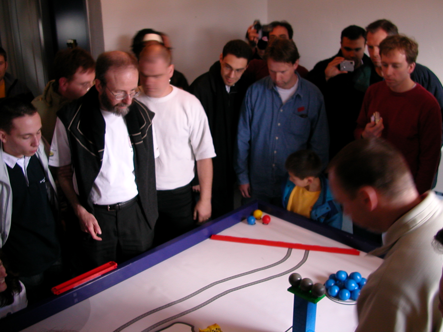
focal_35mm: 37
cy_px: 166
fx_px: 474
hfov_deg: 50.1
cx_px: 222
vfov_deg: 38.7
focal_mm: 5.6
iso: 100
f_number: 2.7
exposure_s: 1/16.7
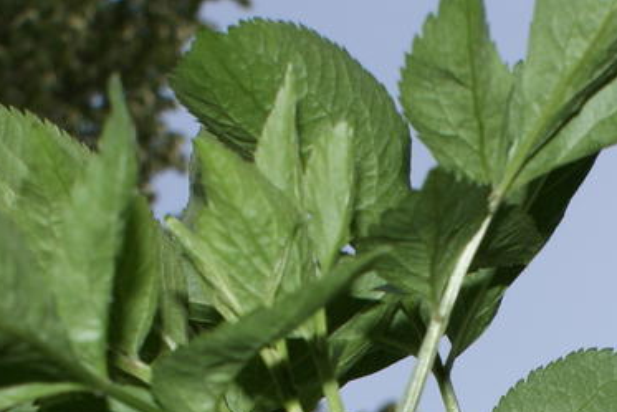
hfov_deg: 15.1
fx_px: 2297
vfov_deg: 10.0
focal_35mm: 134
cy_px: 588
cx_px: 546
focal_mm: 26
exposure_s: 1/160
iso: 100
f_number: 10
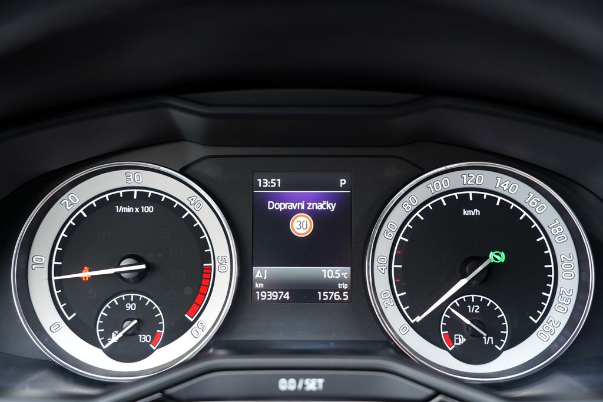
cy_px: 201
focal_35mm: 42
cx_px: 302
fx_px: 704
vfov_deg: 31.9
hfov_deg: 46.4
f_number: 2.8
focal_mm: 42
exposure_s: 1/60
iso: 800
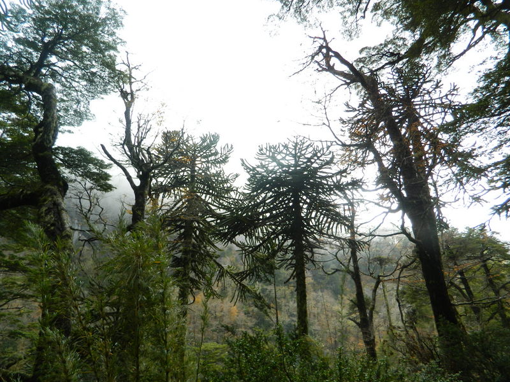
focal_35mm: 25
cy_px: 191
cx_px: 255
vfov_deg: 54.9
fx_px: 368
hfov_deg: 69.4
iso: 80
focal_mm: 4.5
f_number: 3.1
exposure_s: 1/200
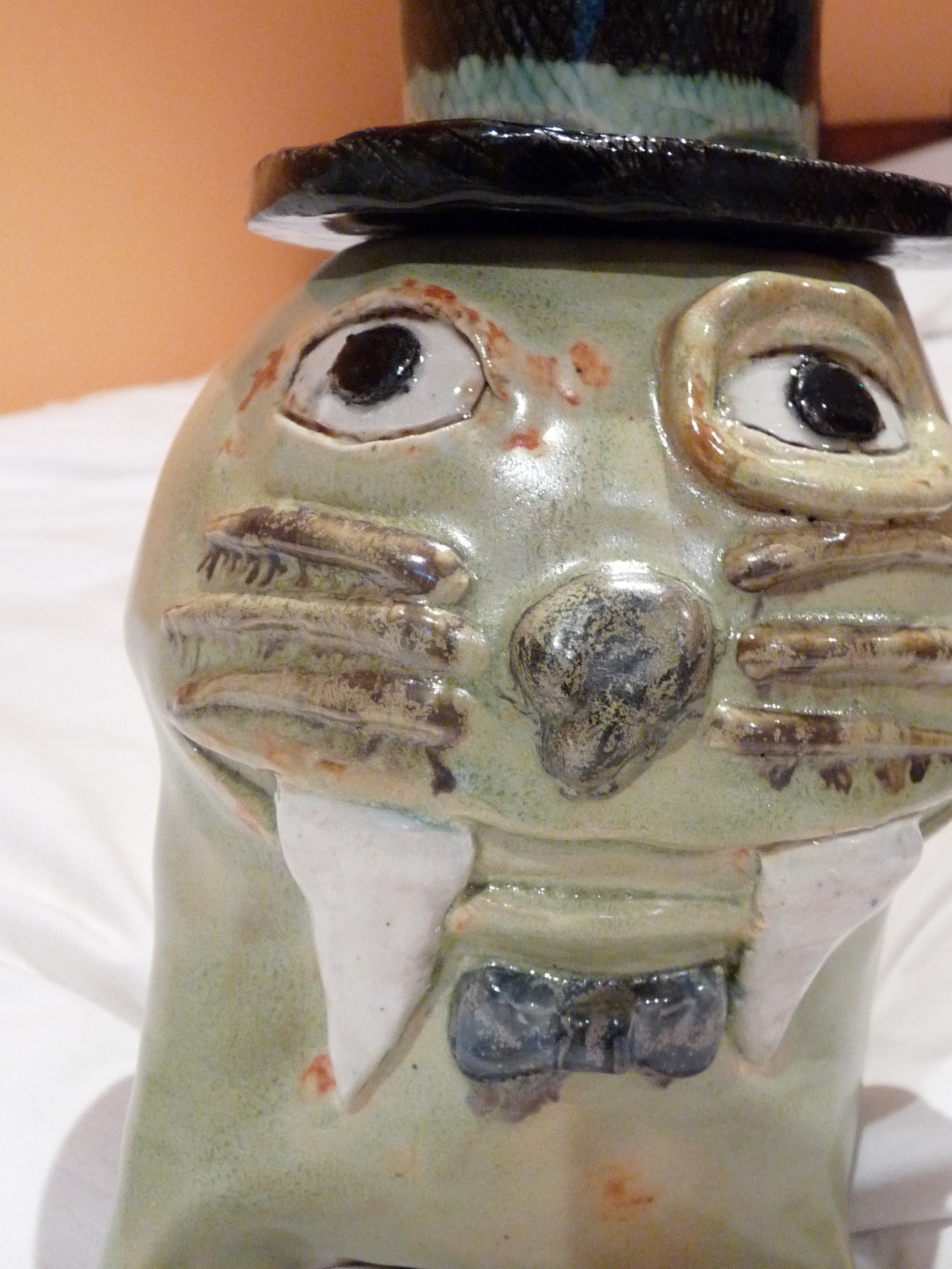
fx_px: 1320
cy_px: 685
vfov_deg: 51.3
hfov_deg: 39.4
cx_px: 591
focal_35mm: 36
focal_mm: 4.8
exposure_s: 1/15
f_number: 2.8
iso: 400
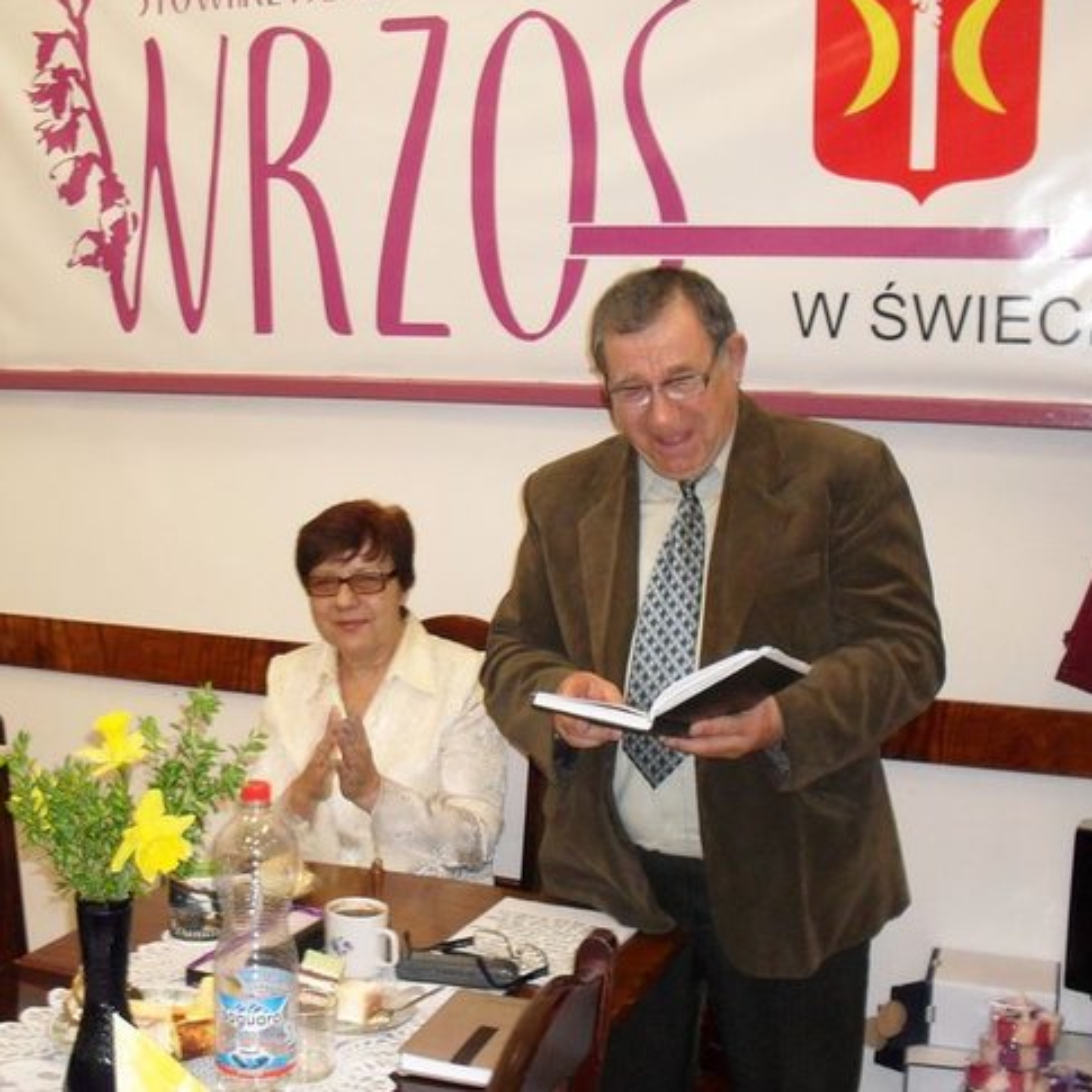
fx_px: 1606
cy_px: 545
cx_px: 441
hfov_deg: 37.4
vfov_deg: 37.6
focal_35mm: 45
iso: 200
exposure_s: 1/45
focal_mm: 6.3
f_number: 2.8
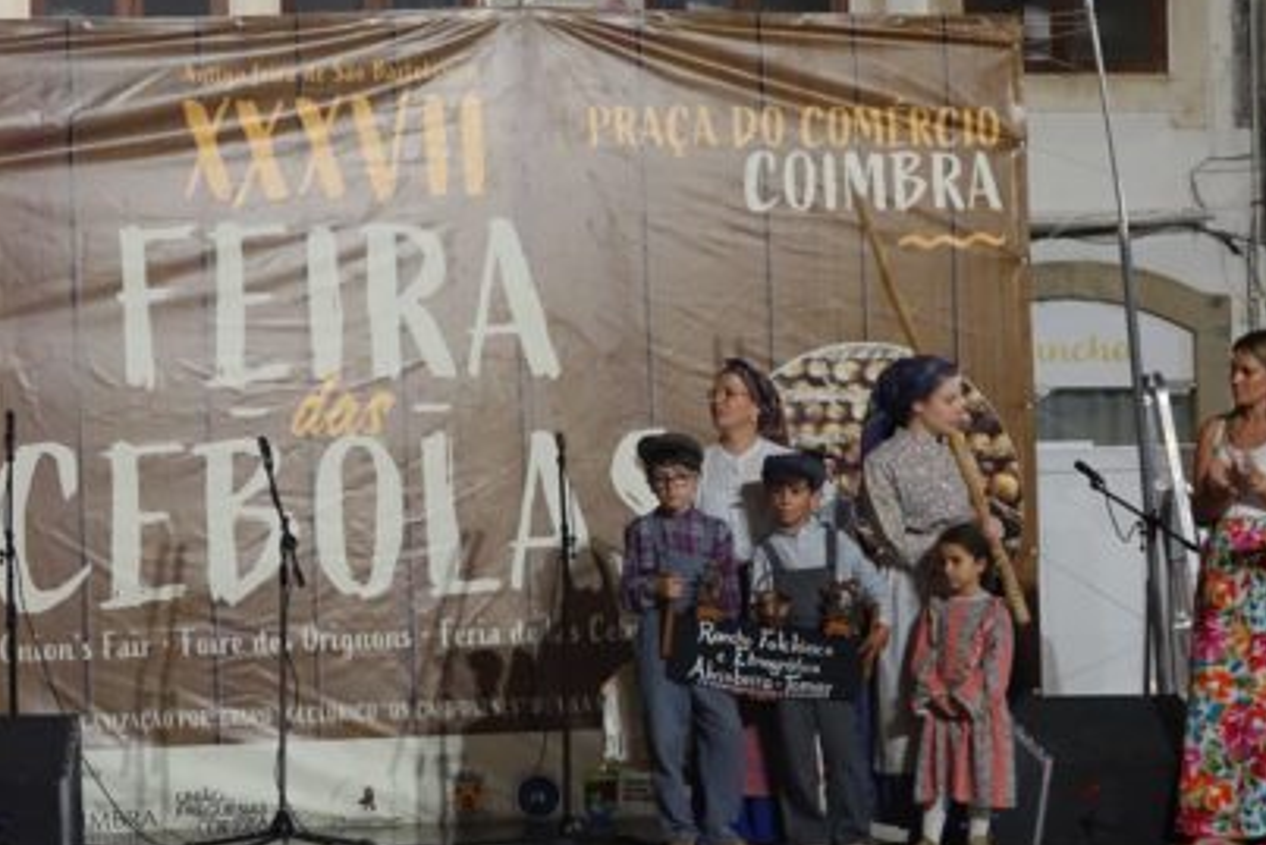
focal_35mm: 100
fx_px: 3518
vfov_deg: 13.7
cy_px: 408
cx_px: 521
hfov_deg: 20.4
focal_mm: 20.49
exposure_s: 1/20
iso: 800
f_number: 3.5
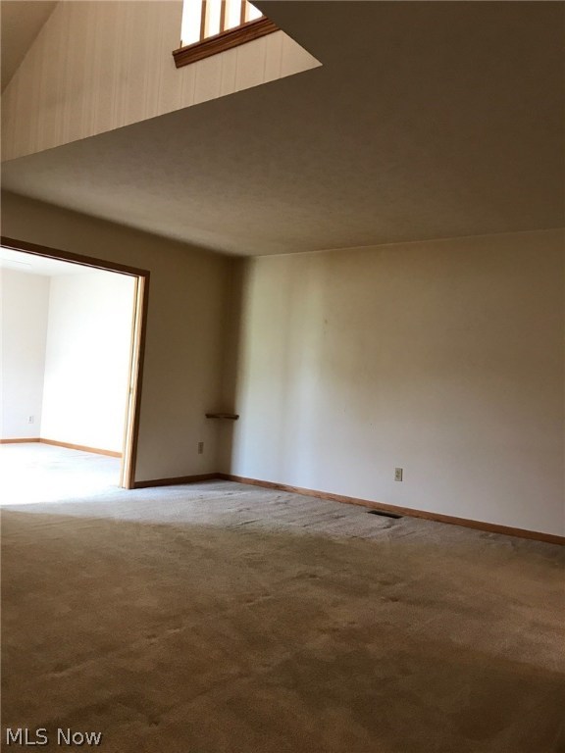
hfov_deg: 49.7
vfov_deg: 63.4
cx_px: 282
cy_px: 376
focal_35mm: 28
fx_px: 609
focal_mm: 3.99
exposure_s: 1/15
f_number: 1.8
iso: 40
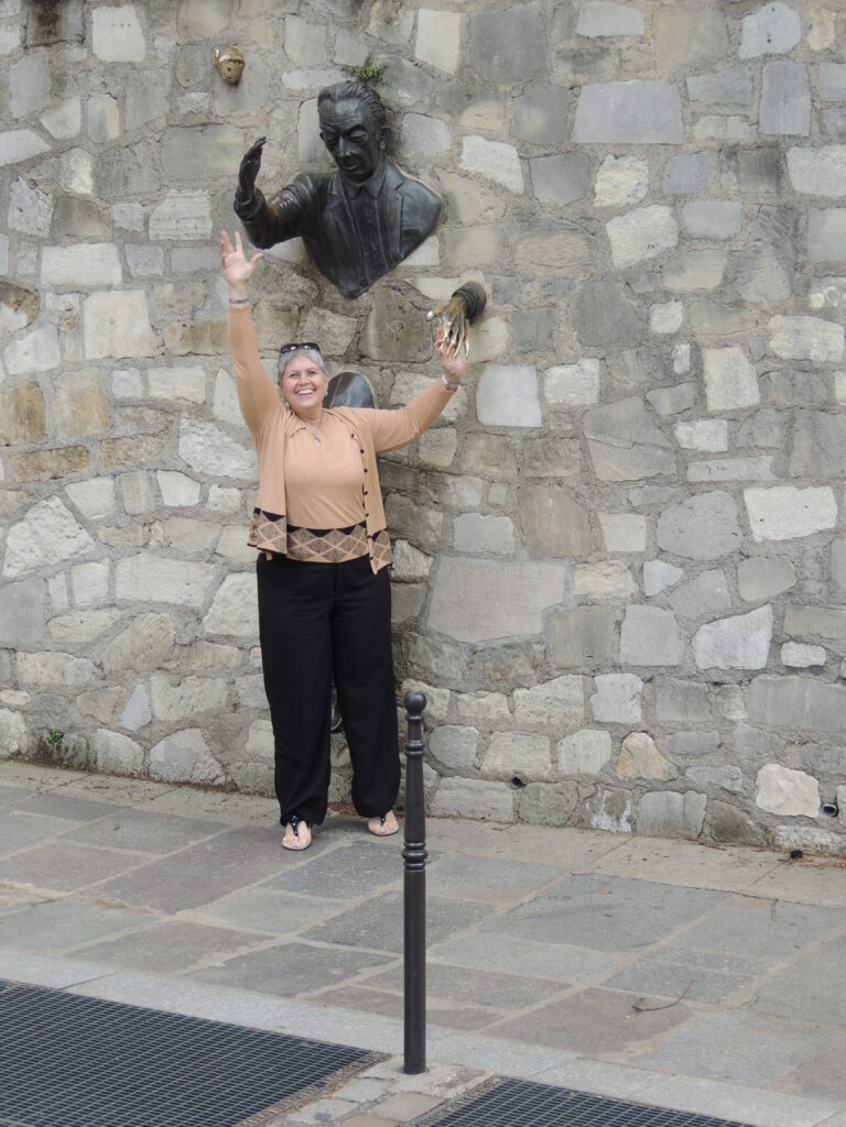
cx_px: 423
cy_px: 564
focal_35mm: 85
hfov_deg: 17.4
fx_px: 2770
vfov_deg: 23.0
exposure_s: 1/100
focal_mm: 15.1
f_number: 4
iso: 110
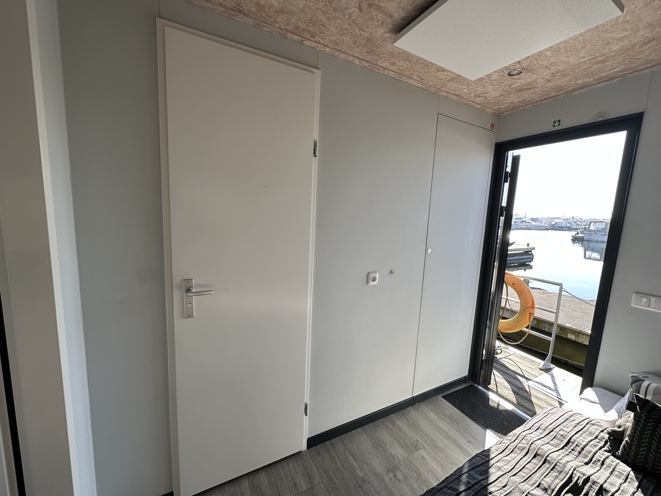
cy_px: 248
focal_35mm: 14
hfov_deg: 102.1
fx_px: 267
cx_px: 330
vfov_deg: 85.7
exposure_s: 1/225
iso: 40
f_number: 2.2
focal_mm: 2.22
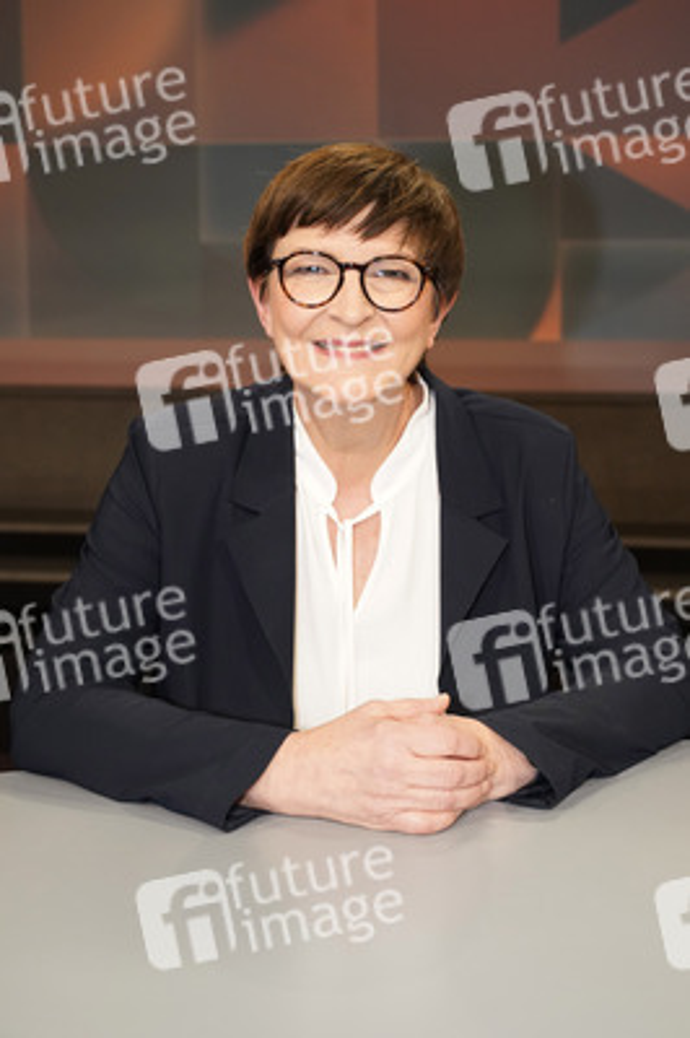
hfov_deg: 30.5
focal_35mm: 44
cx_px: 345
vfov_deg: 44.5
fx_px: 1267
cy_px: 519
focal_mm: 44
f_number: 5.6
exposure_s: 1/125
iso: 2000
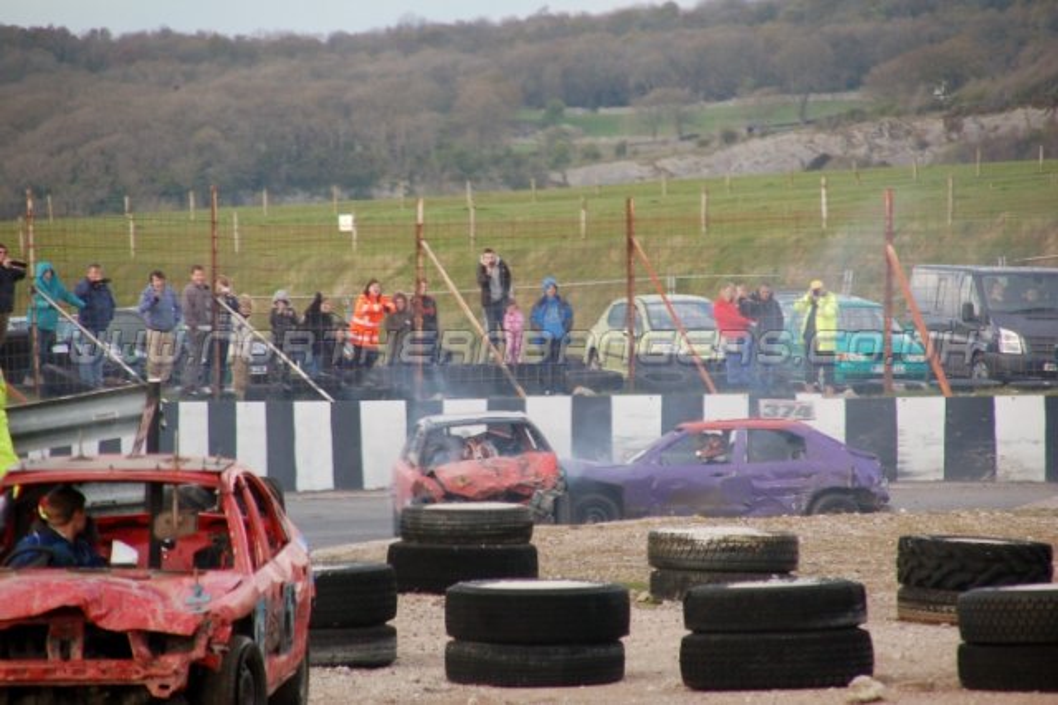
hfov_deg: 6.9
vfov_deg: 4.6
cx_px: 529
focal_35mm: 300
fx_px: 8812
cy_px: 352
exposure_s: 1/500
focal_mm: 200
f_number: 6.3
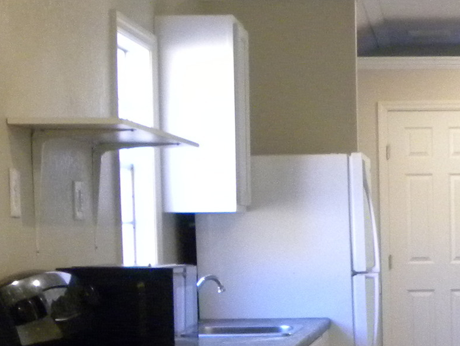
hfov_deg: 16.5
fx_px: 1515
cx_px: 554
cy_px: 372
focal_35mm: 114
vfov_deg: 12.8
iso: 400
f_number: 2.8
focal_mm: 5.2
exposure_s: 1/36.4
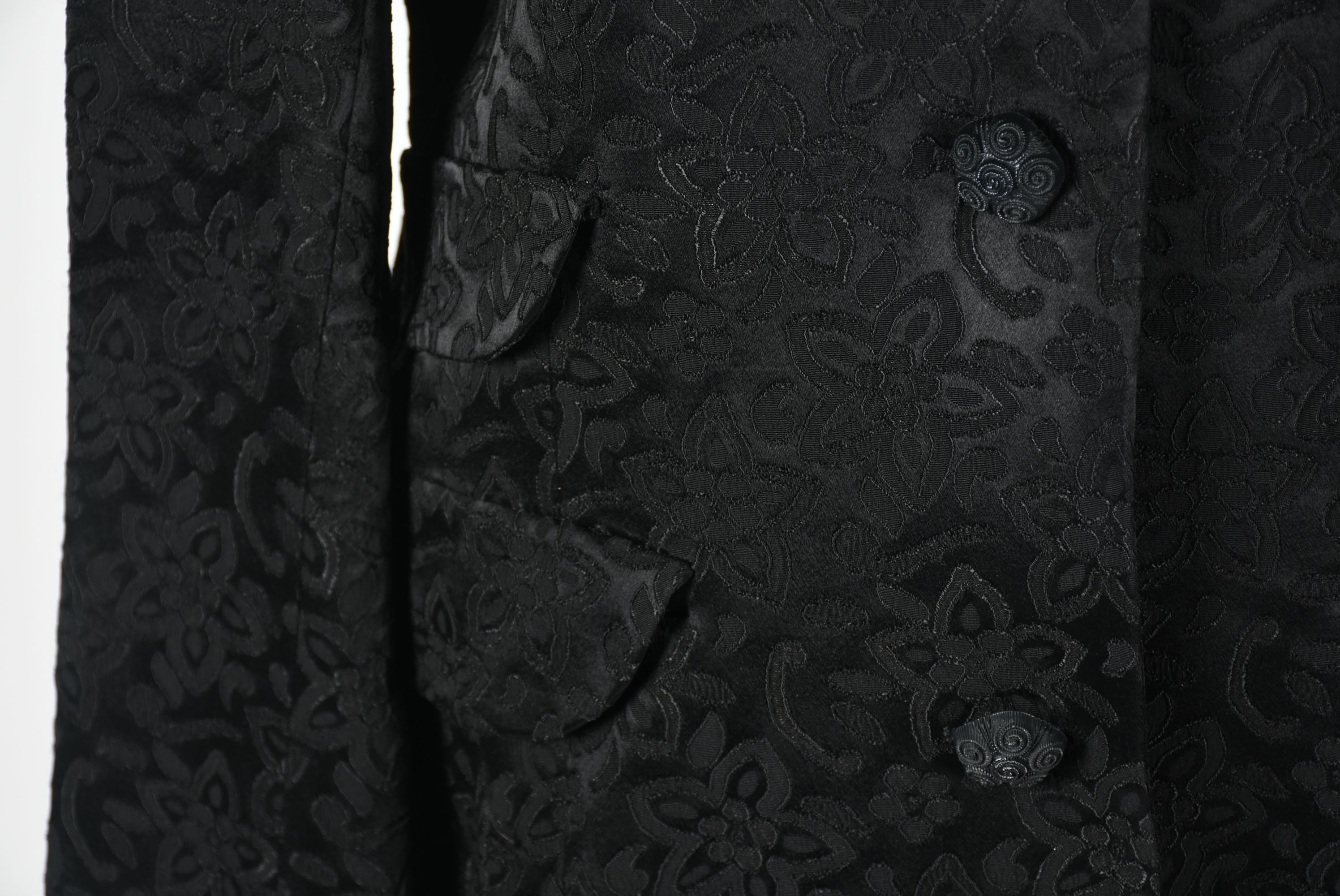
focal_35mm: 105
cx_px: 670
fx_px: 3911
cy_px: 448
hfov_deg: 19.4
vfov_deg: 13.1
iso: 200
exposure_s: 1/125
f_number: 8
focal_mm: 70
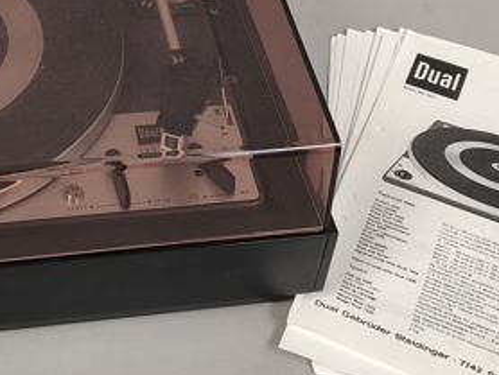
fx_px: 996
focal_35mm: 69
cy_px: 102
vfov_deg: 21.2
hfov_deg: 27.8
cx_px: 129
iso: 297
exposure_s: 1/100
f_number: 1.8
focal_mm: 5.56
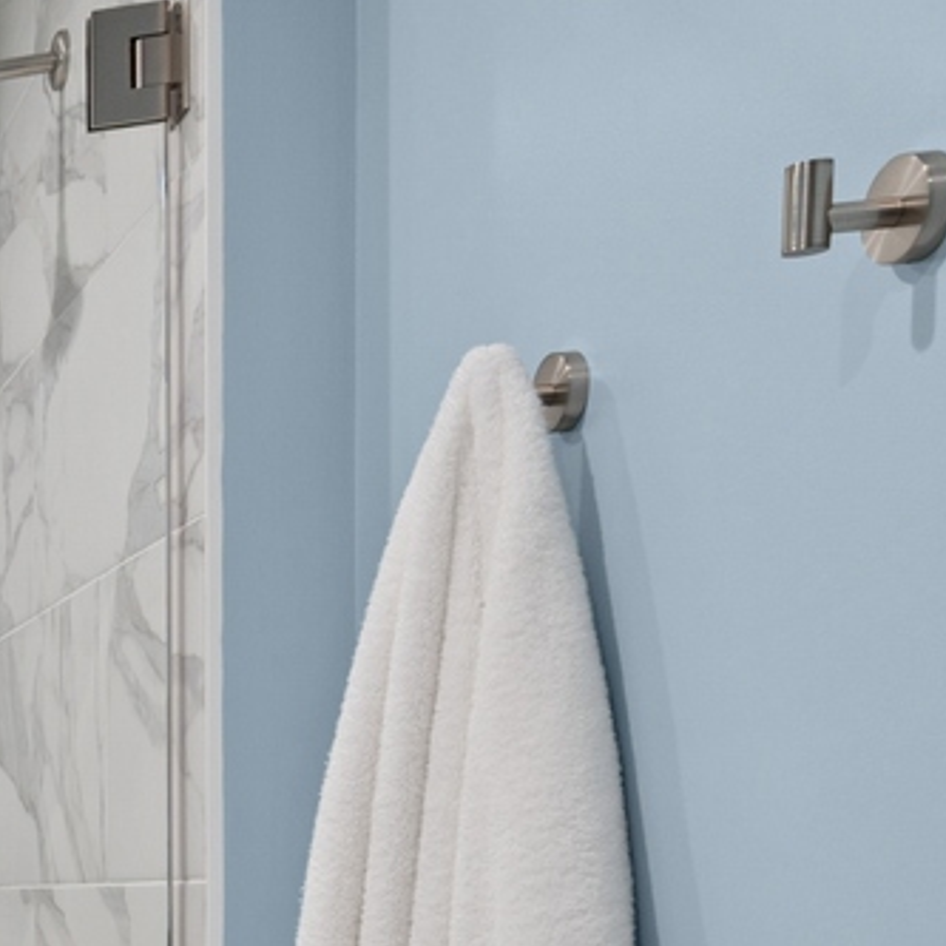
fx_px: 1793
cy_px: 918
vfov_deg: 28.0
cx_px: -1175
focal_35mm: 58
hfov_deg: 16.6
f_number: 9.5
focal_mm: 14
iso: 200
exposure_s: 1/8
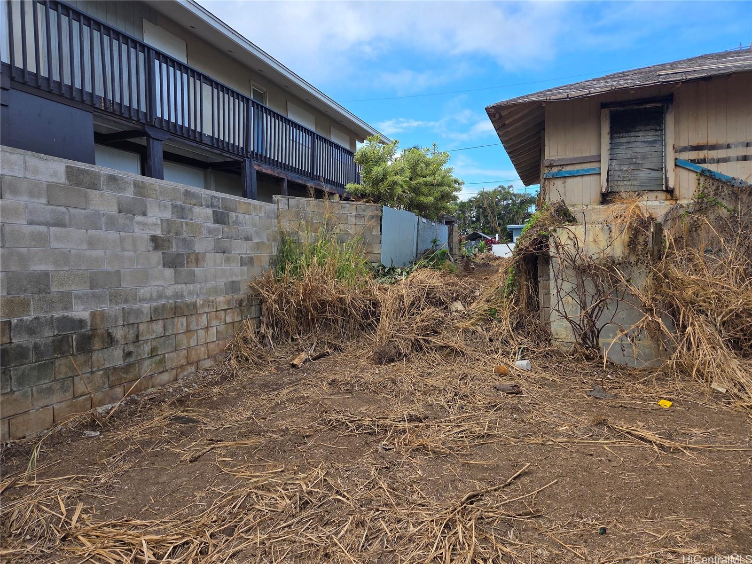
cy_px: 282
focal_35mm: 23
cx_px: 376
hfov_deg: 73.9
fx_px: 500
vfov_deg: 58.9
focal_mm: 5.4
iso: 80
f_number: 1.8
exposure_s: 1/1668
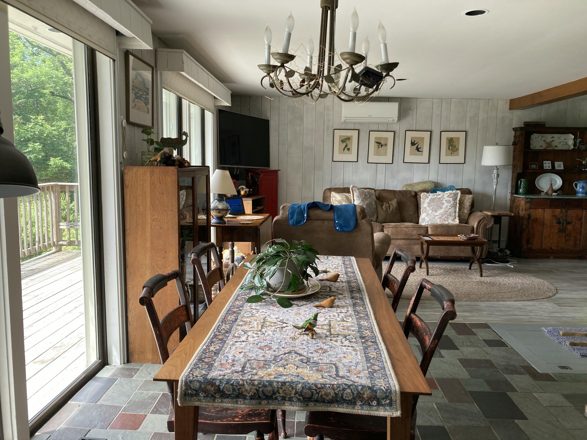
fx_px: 475
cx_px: 294
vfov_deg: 49.7
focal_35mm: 28
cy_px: 220
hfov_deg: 63.4
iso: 40
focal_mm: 3.99
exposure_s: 1/121
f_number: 1.8
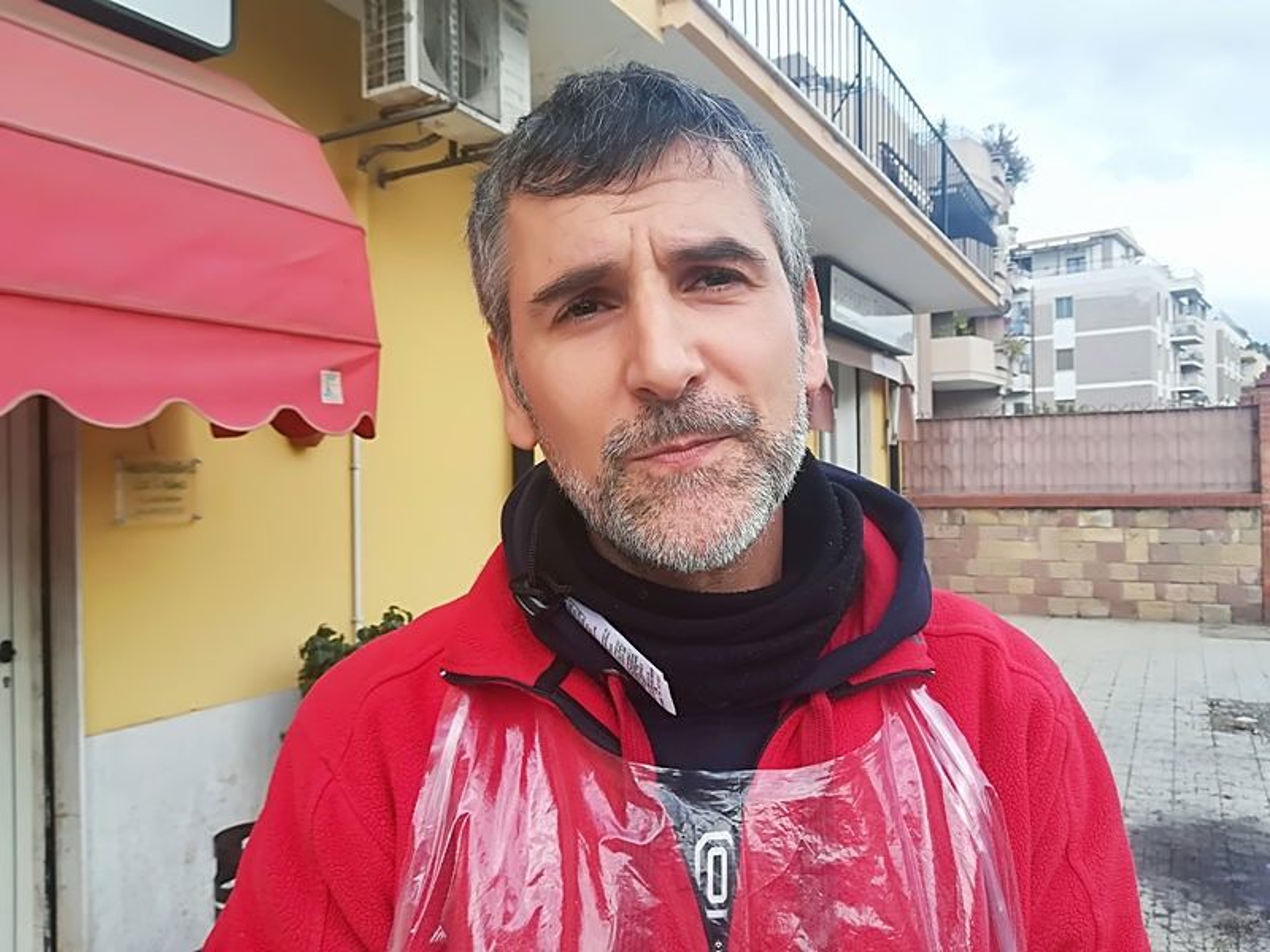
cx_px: 635
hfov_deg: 67.3
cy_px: 476
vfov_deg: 53.1
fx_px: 954
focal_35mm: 26
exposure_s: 1/350
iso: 50
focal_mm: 3.83
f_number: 2.2
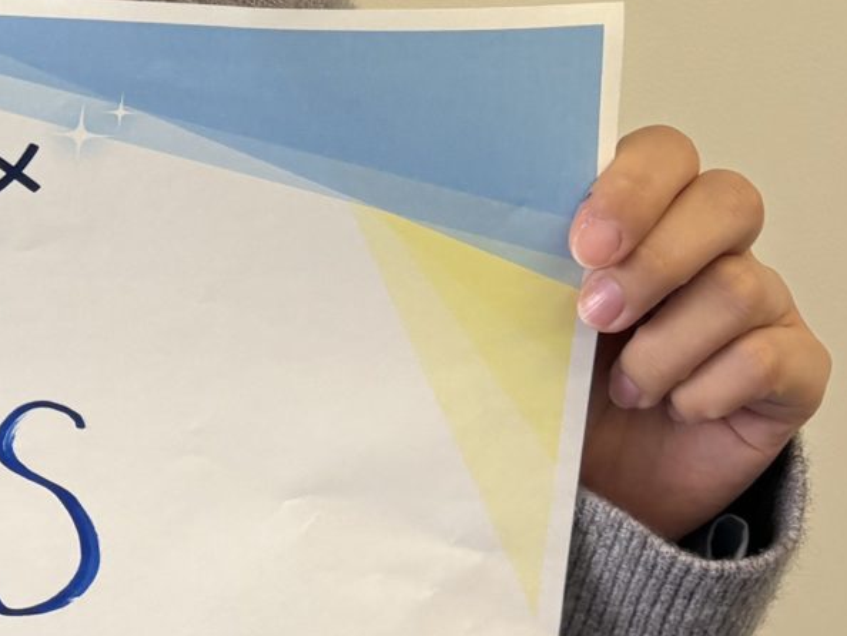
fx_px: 2742
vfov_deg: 13.0
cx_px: -433
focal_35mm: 112
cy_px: -23
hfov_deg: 16.1
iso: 32
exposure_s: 1/128
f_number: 1.6
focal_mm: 5.96
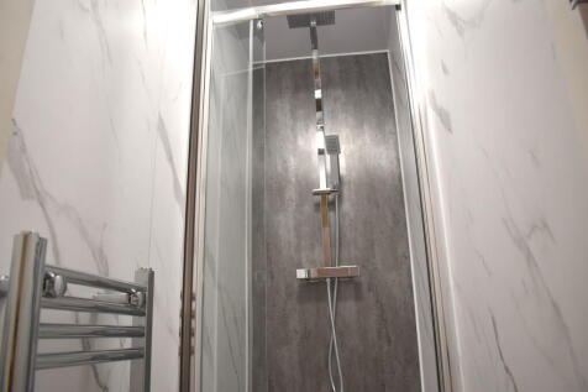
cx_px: 294
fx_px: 441
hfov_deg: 67.4
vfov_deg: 47.9
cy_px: 196
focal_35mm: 27
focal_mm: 18
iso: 400
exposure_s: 1/60
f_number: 4
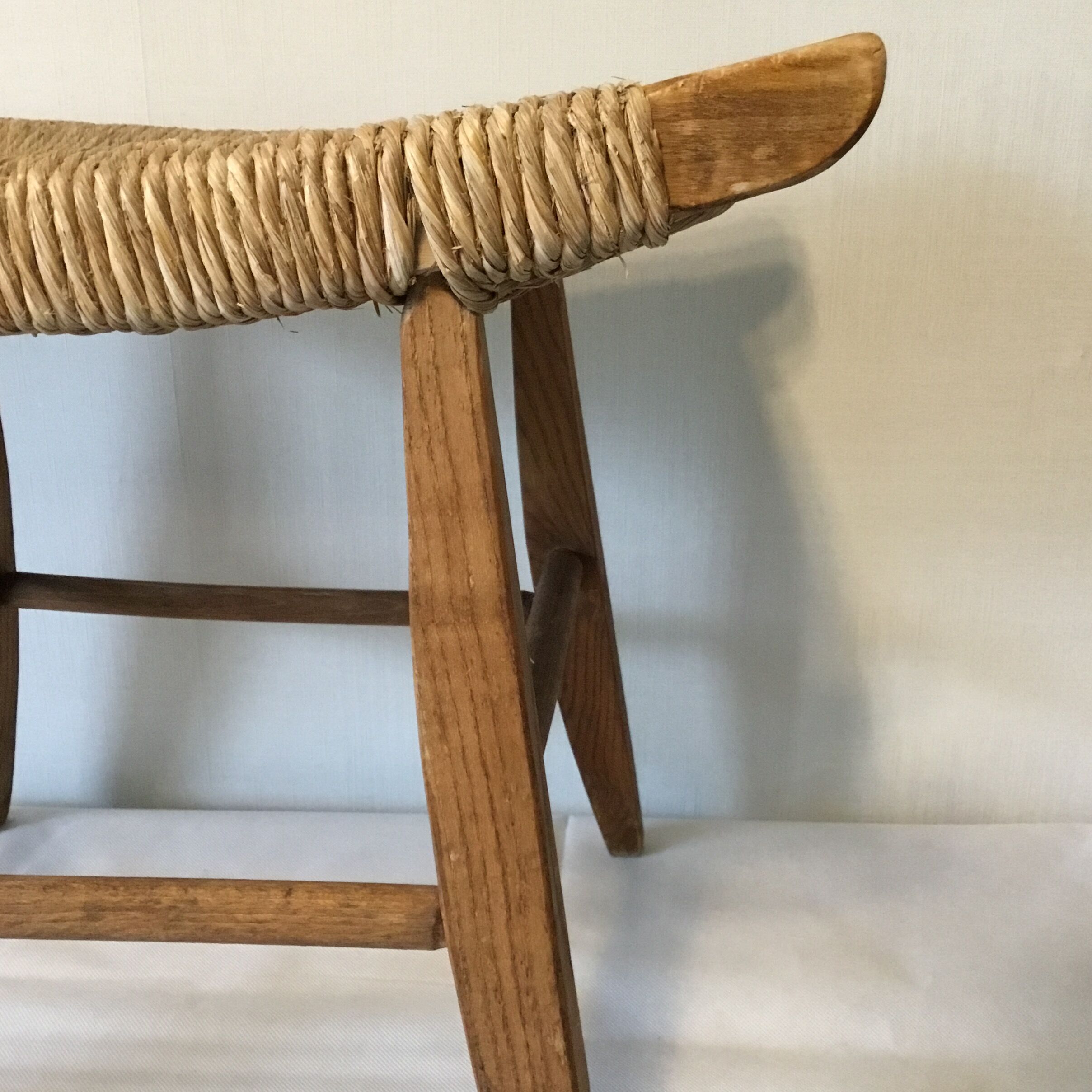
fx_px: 1321
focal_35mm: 37
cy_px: 651
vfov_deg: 44.7
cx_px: 546
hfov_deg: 44.9
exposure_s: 1/25
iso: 250
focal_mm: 3.3
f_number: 2.4
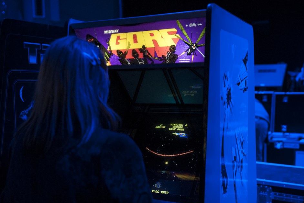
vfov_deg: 29.2
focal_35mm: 46
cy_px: 123
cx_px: 147
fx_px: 388
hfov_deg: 42.7
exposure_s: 1/60
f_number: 2.8
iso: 1600
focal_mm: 36
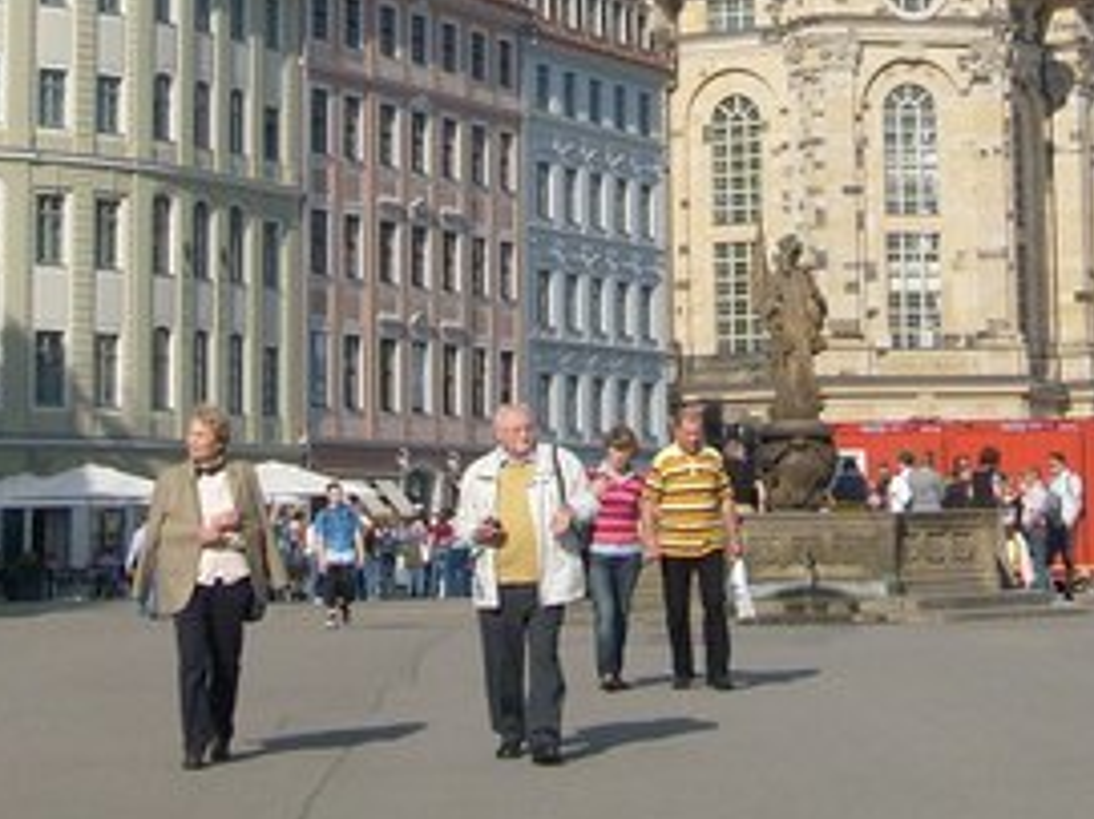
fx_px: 3506
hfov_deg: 17.7
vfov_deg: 13.0
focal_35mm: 111
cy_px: -115
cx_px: 743
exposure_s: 1/350
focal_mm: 7.2
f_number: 7.7
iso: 80
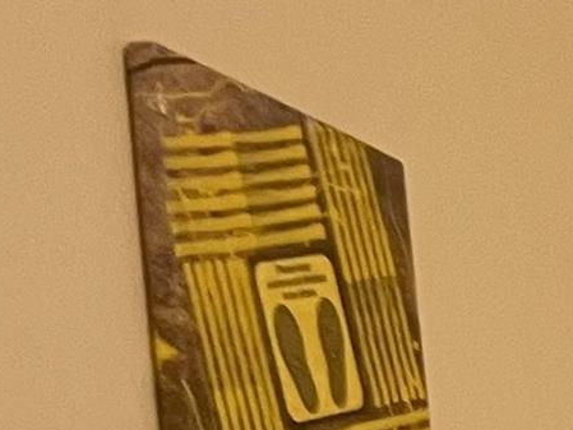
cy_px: 1337
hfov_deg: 8.8
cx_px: 1801
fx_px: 2947
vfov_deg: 7.3
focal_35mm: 178
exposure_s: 1/60
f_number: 1.6
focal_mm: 5.1
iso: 250
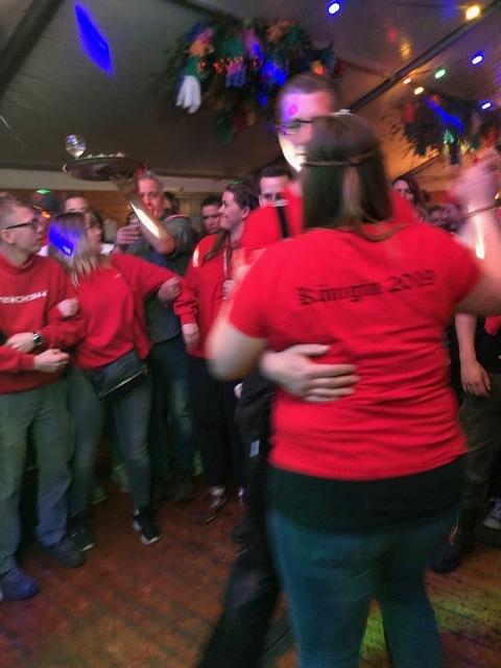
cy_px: 334
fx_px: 540
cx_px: 250
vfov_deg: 63.4
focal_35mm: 28
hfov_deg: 49.7
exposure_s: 1/20
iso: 640
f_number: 1.8
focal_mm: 3.99
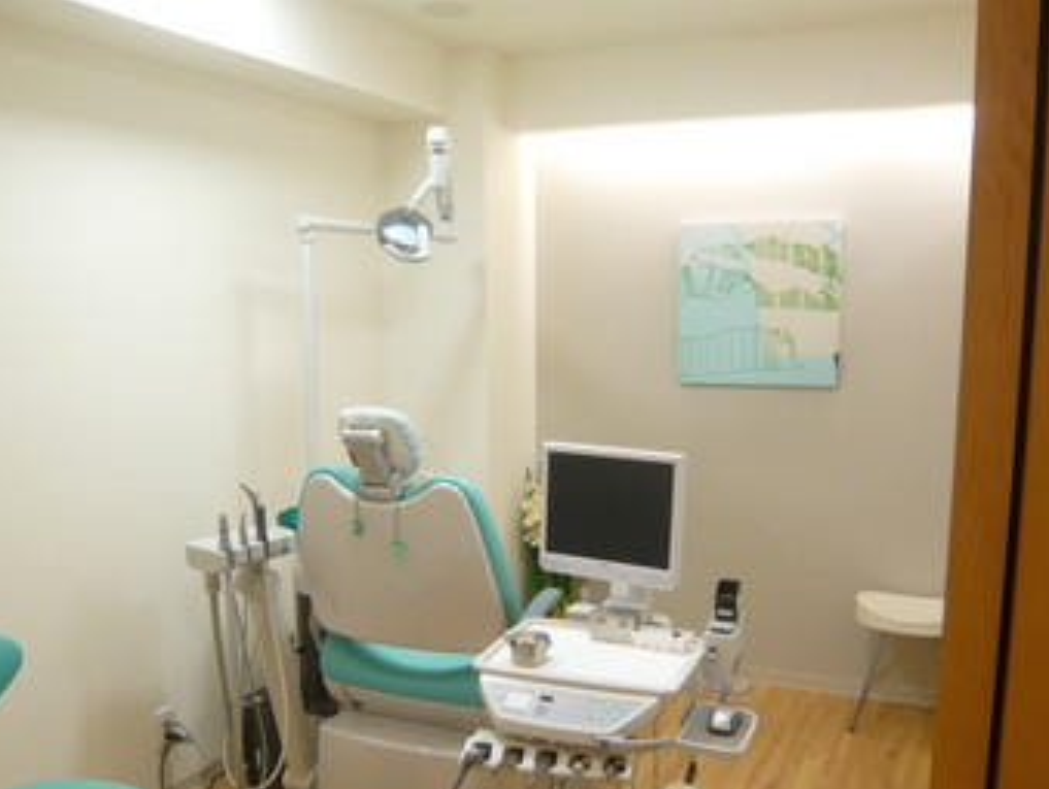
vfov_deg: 42.9
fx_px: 1001
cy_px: 461
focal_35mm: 33
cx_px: 557
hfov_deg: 55.3
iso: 160
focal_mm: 4.6
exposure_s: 1/30
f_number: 2.8
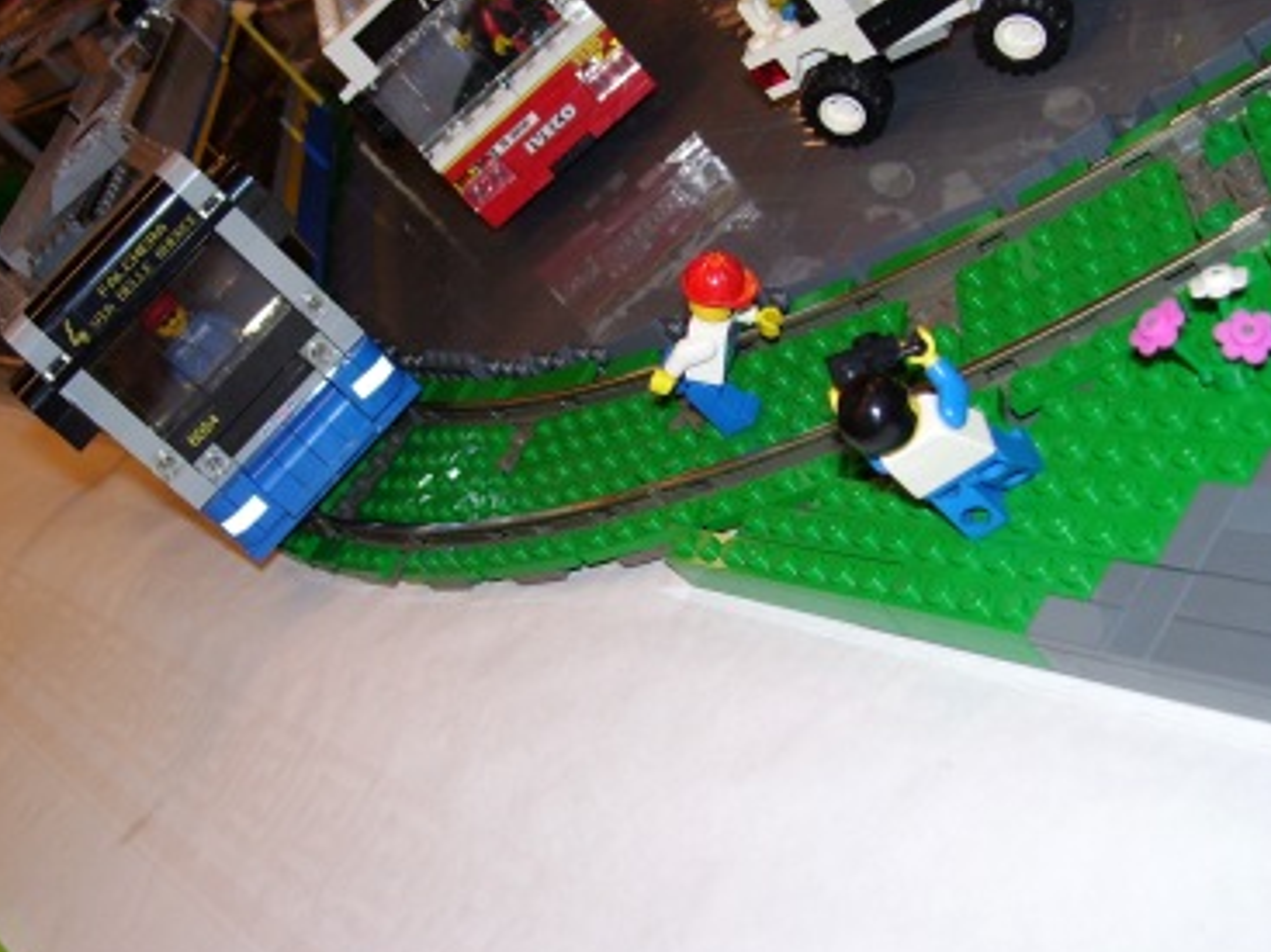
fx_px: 1615
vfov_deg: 32.9
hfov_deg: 42.8
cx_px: 540
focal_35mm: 44
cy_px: 474
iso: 80
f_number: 2.7
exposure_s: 1/60
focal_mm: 6
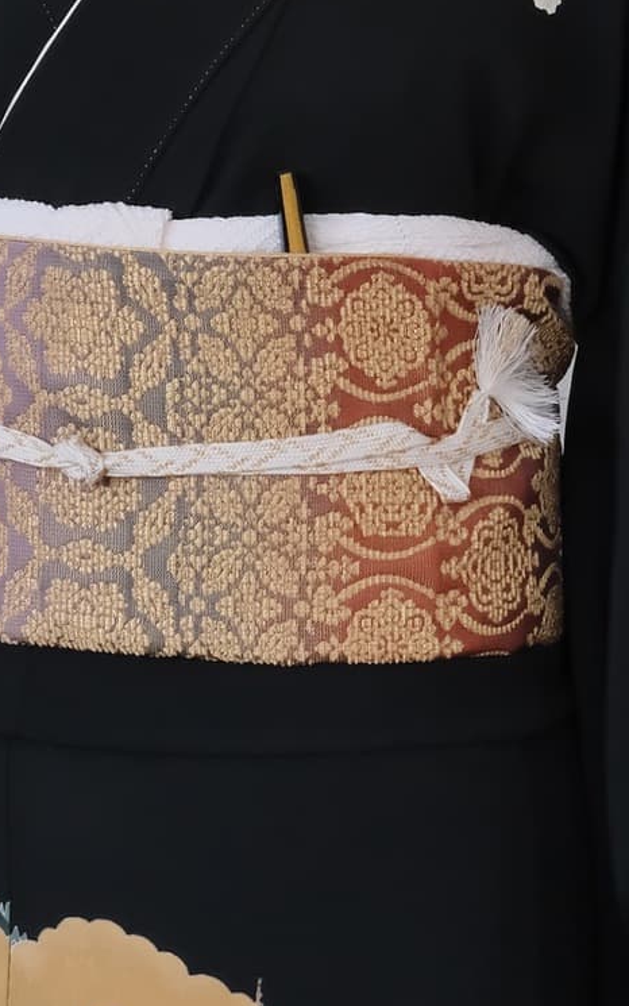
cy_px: 1140
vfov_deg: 8.0
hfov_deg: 5.1
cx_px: 155
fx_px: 7127
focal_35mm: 260
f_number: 5.6
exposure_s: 1/60
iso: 1600
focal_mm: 58.6
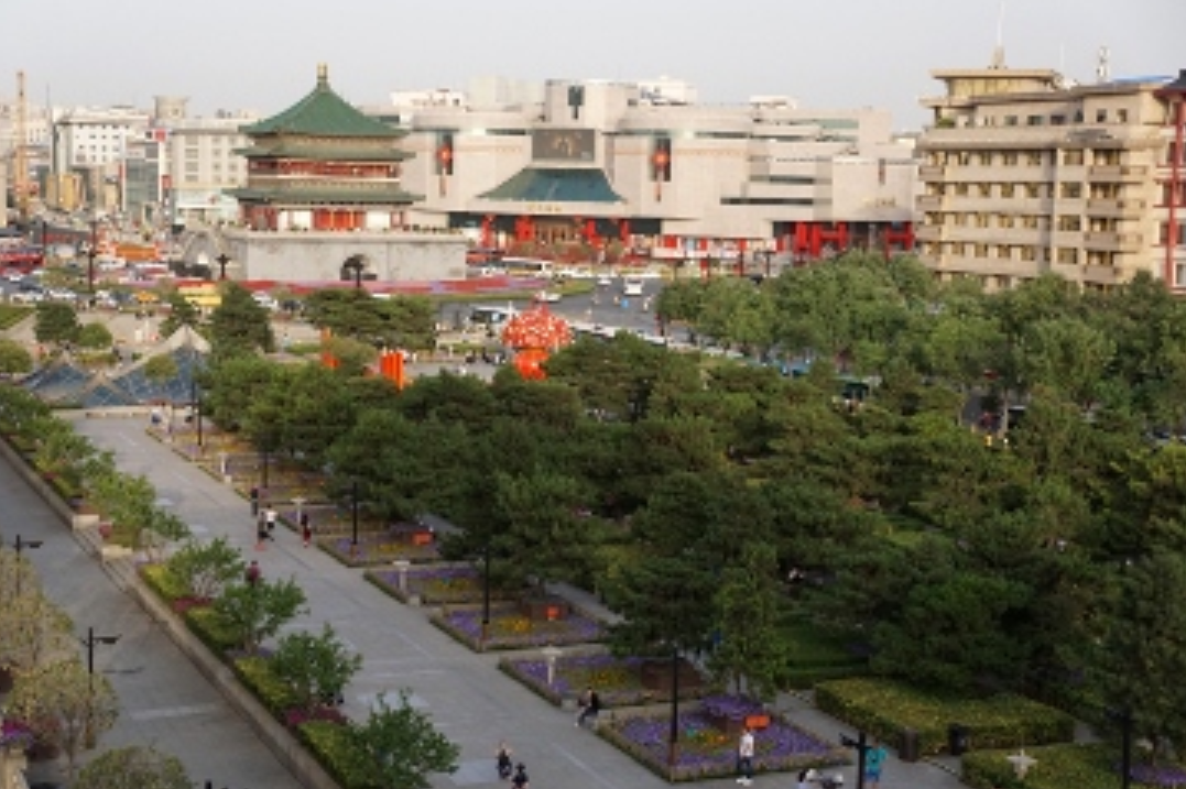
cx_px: 581
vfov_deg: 23.1
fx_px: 1928
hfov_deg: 34.2
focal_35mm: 59
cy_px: 398
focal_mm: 35
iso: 800
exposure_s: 1/2000
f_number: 4.5
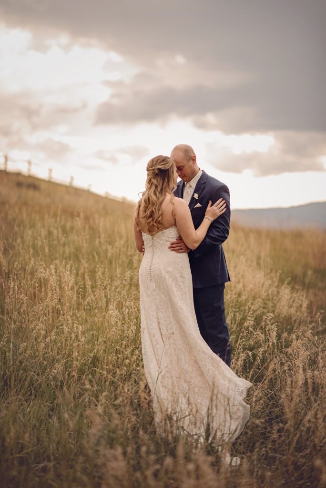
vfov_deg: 23.9
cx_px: 163
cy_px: 244
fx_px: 1153
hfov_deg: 16.1
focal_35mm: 85
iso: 200
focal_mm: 85
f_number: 1.8
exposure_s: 1/1250
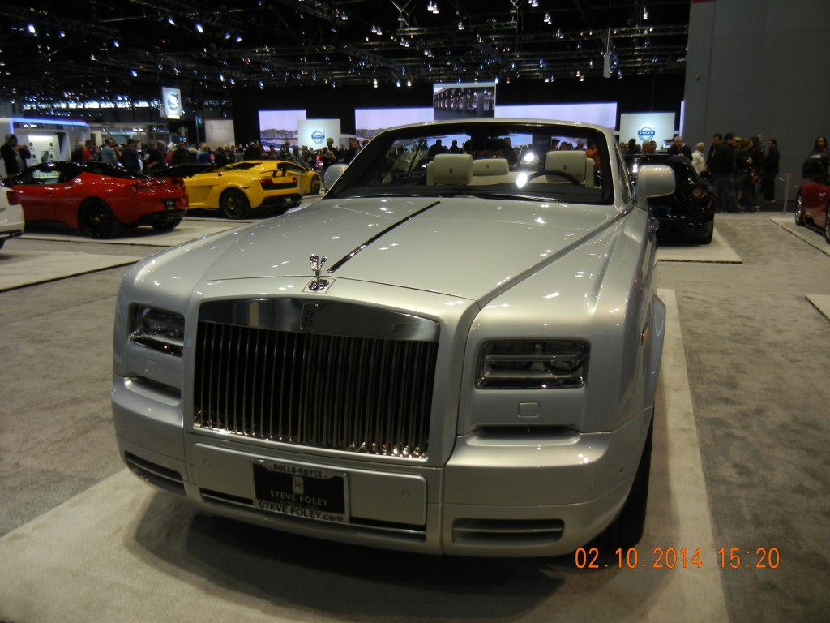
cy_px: 312
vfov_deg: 46.8
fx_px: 719
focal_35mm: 30
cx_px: 415
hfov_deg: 60.0
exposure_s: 1/69.3
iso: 160
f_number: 3.5
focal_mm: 5.4
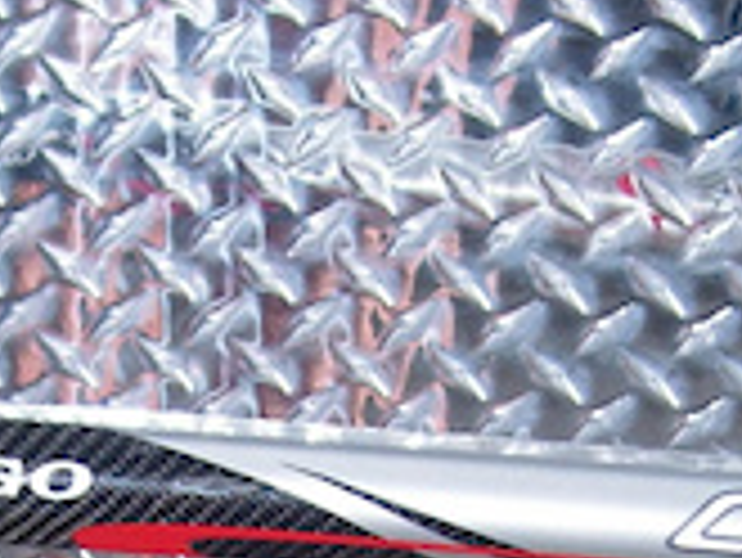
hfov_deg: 10.7
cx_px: 207
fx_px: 3947
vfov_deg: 7.8
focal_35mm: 184
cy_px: 972
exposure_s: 1/32
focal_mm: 7.8
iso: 79
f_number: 2.8
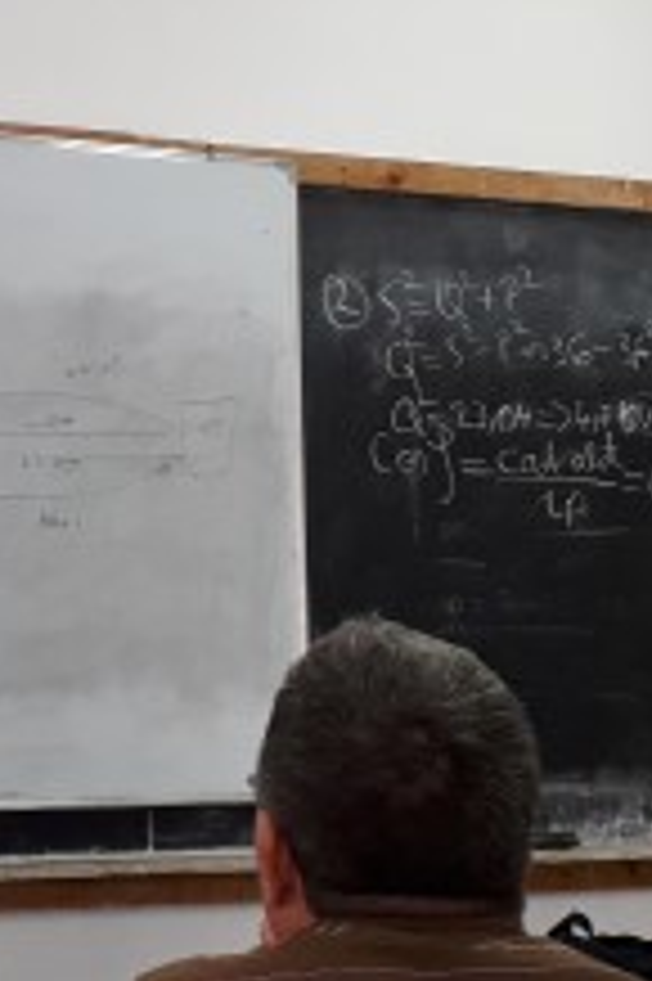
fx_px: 1496
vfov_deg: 36.3
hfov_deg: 23.8
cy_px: 522
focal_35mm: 55
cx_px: 43
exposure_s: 1/50
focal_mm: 3.6
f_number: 1.9
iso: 160
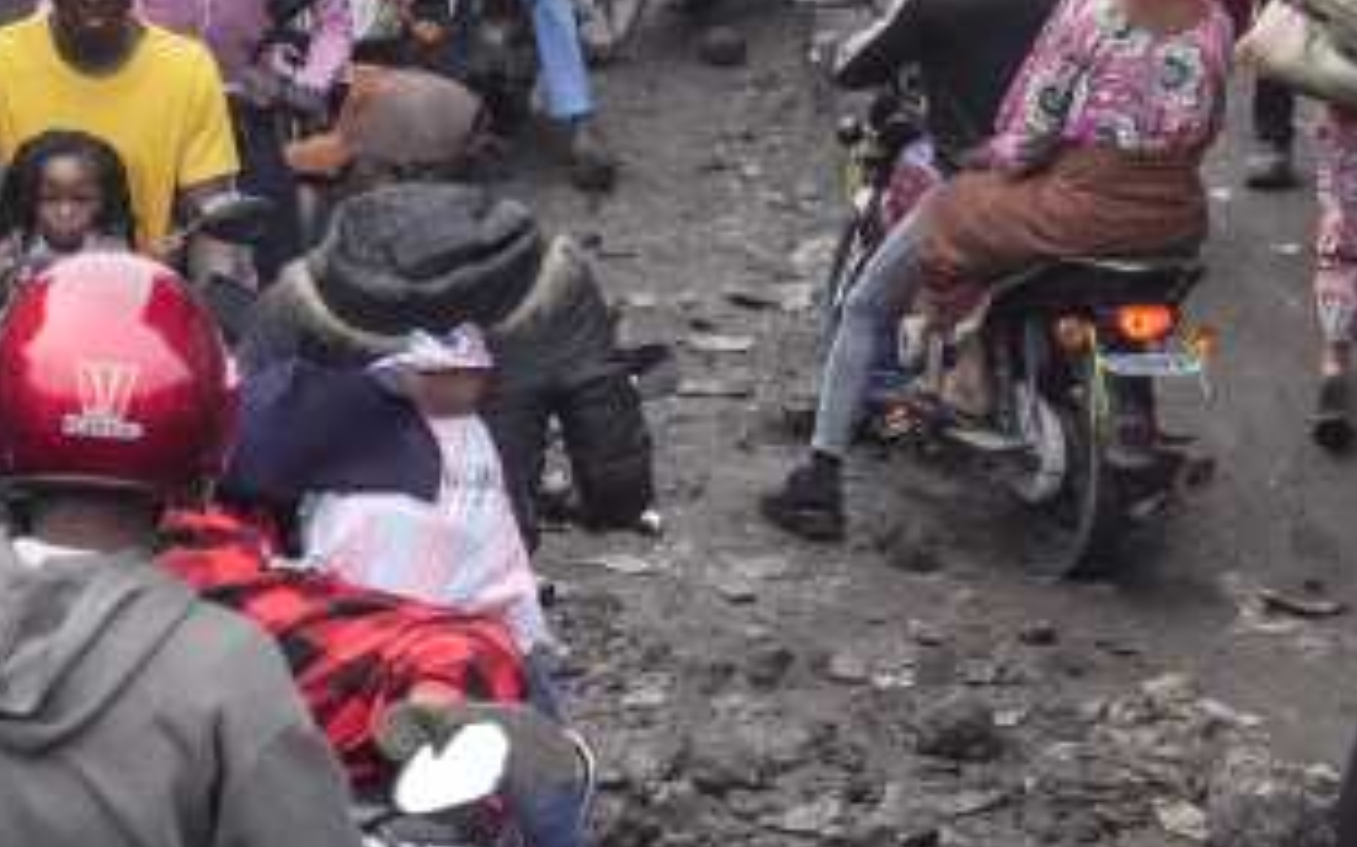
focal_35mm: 119
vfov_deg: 11.0
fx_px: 4399
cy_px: 648
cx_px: 353
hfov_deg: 17.4
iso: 16000
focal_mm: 33
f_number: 4
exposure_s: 1/32000
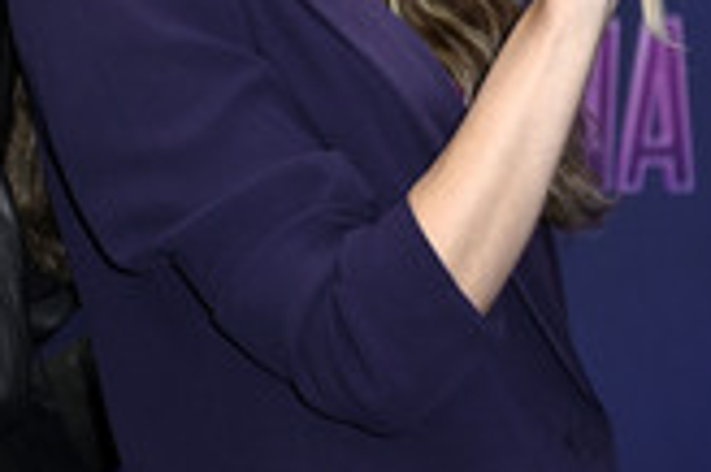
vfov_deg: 4.0
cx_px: -154
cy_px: -17
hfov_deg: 6.0
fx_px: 6787
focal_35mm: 344
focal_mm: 125
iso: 320
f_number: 5.6
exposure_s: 1/250
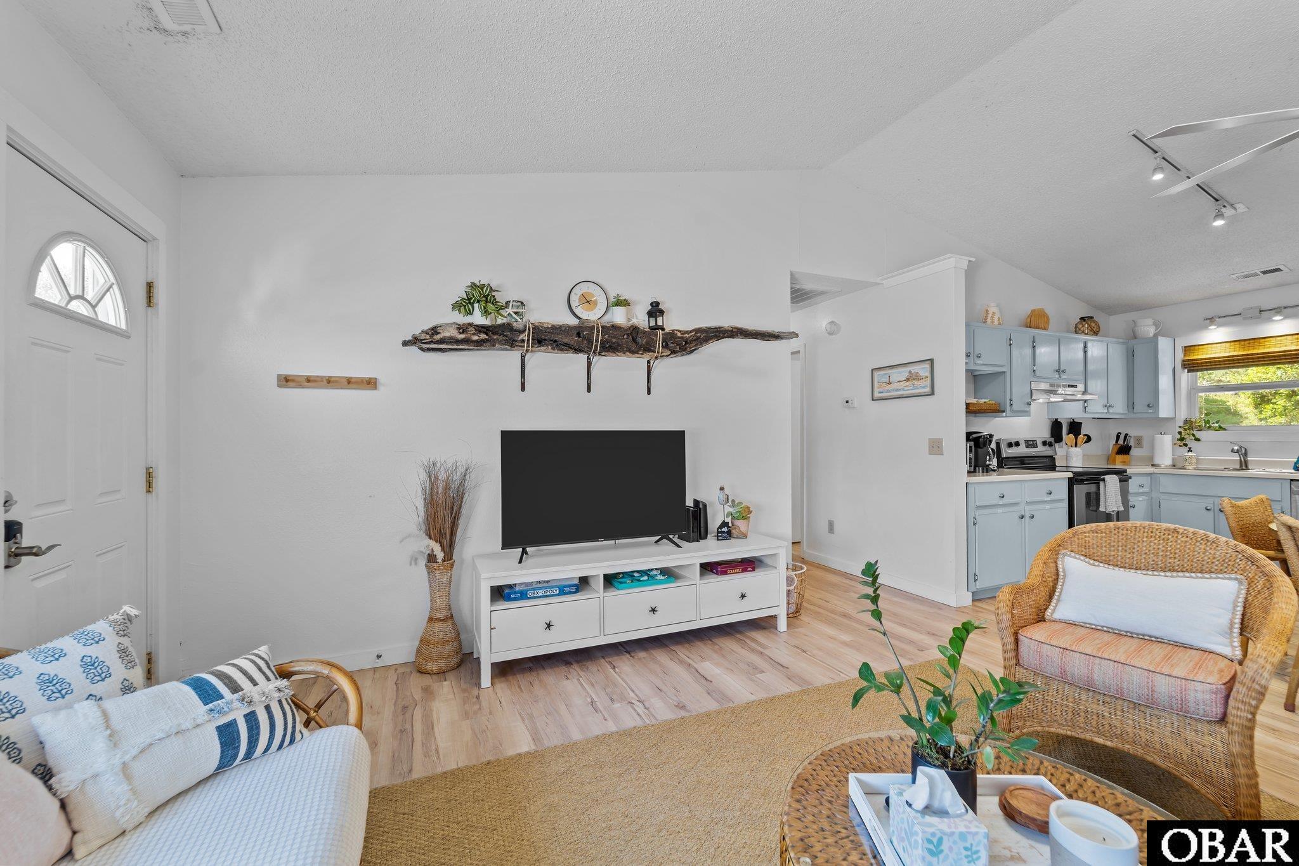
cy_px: 433
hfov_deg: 104.3
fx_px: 505
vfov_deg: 81.2
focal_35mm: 14
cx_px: 650
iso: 100
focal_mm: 14
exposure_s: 1/1.67
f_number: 8
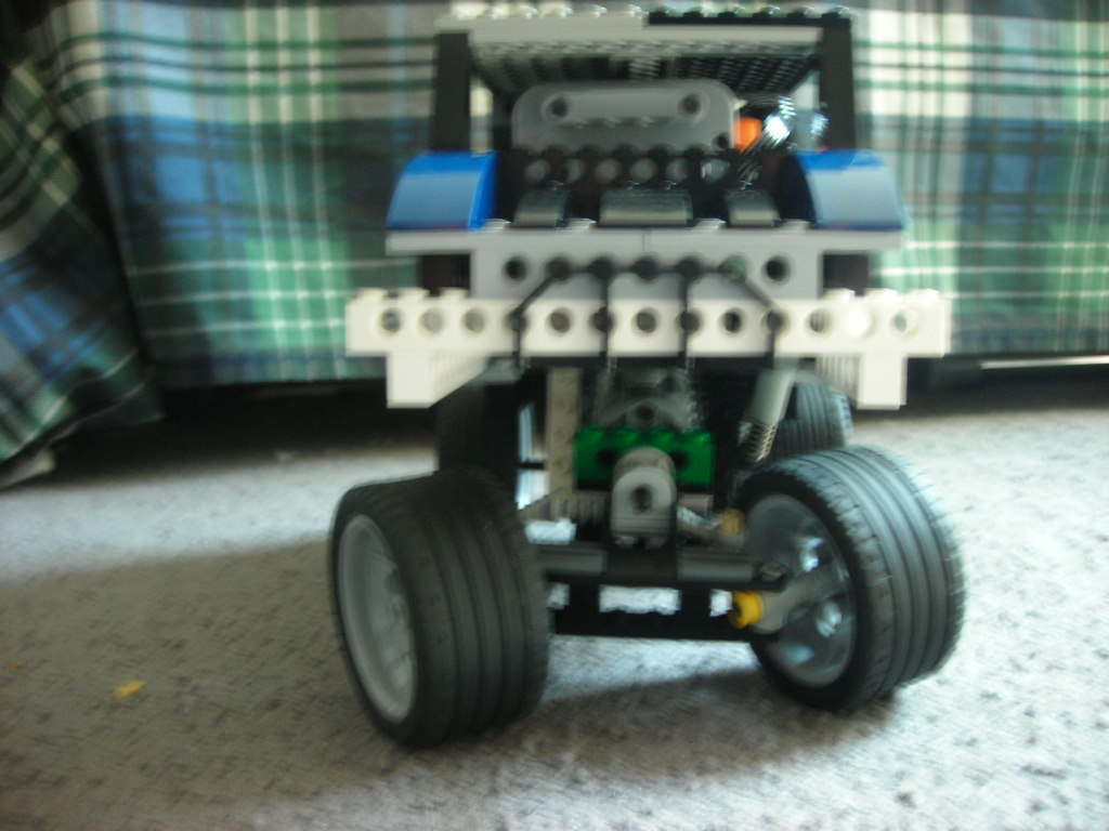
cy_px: 416
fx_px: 1217
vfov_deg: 37.7
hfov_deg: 49.0
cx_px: 554
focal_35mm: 38
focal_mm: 6.3
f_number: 3.2
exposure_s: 1/3.9
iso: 107
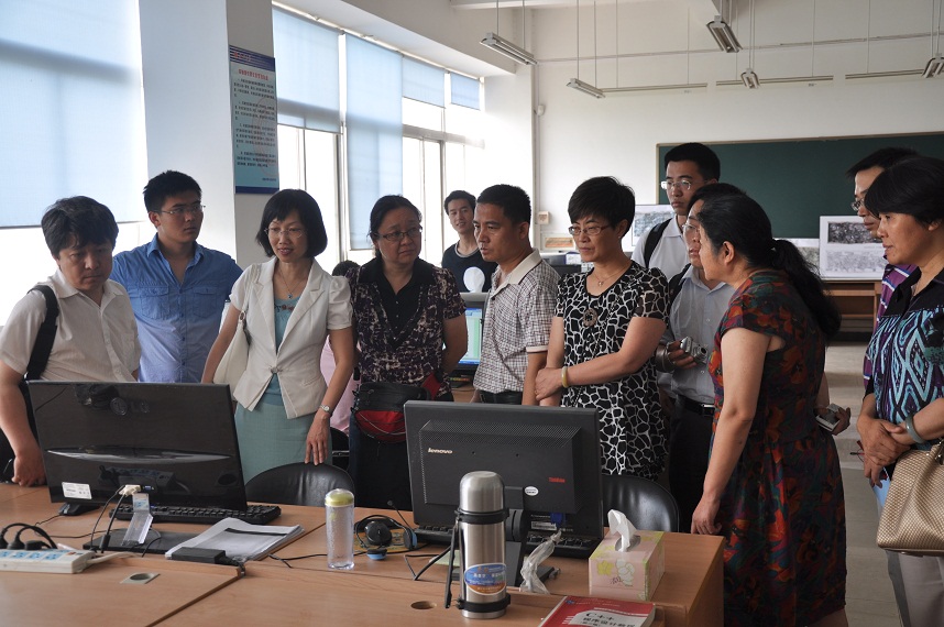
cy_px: 314
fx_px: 1179
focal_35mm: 45
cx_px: 472
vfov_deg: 29.8
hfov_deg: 43.6
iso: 200
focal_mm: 30
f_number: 4.2
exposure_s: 1/40
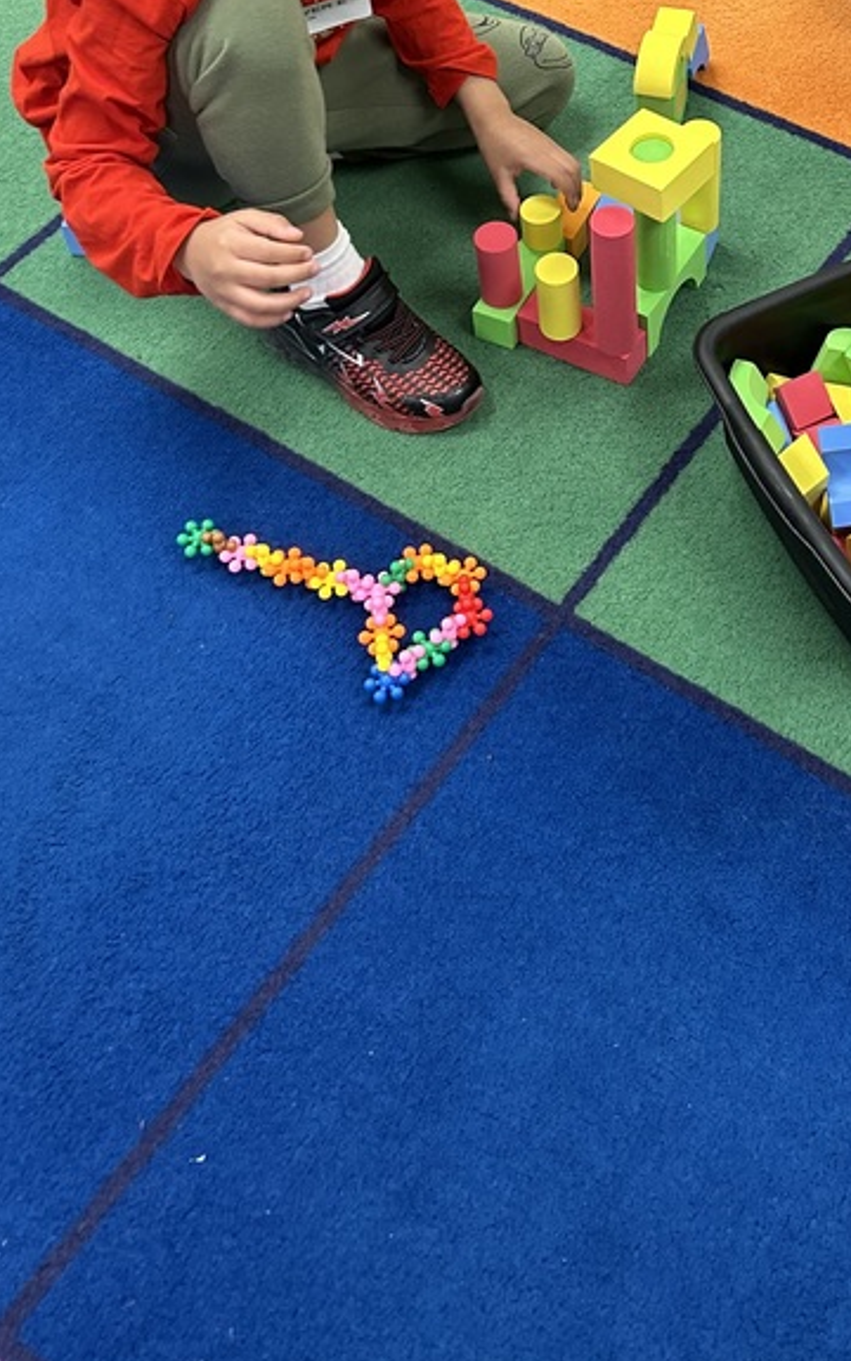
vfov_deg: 38.7
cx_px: 629
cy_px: 184
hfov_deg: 26.0
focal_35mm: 49
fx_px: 1818
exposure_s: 1/60
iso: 200
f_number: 1.5
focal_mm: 5.7
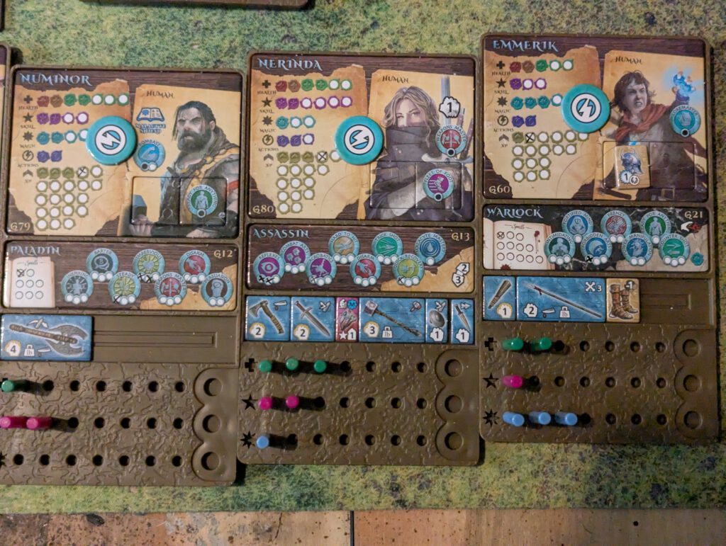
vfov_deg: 30.3
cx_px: 363
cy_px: 273
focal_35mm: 48
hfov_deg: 39.6
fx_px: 1008
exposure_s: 1/99.9
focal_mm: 6.81
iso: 2574
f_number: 1.85
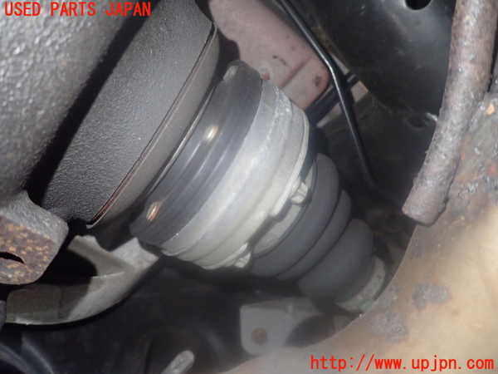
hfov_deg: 69.4
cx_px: 249
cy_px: 187
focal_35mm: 25
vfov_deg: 54.9
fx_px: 360
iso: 640
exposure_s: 1/30
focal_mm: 4.5
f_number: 2
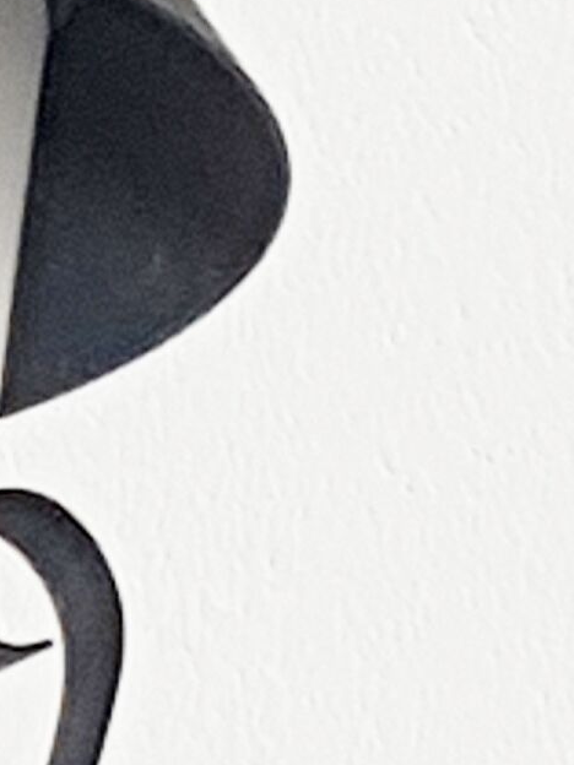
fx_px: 2653
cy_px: 531
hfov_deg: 11.4
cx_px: -466
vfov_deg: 16.4
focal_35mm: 120
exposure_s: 1/117
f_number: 1.7
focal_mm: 4.2
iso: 50
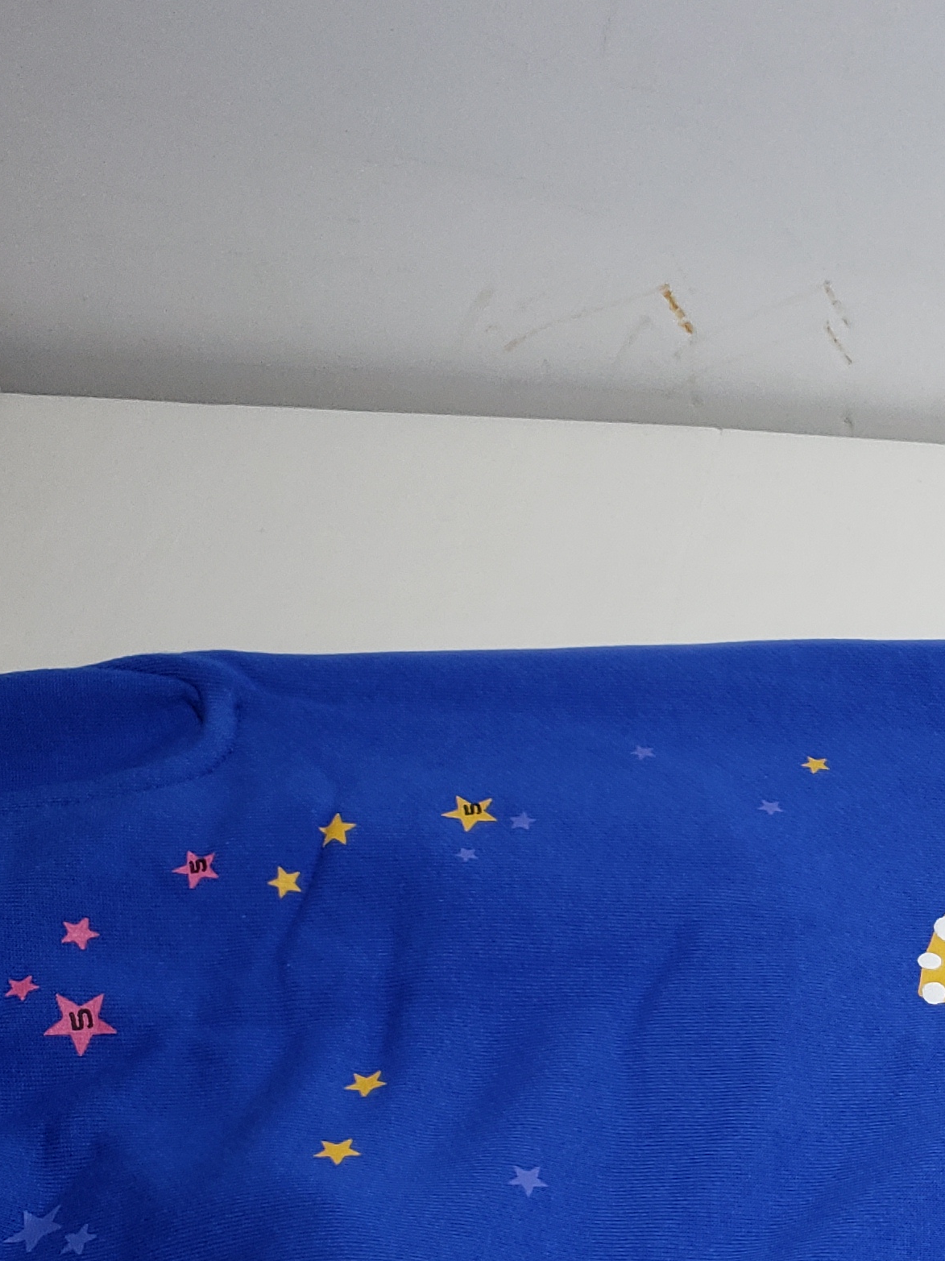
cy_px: 1089
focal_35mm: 67
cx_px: 1423
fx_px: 2440
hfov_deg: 19.2
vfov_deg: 28.1
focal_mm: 4.3
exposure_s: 1/449
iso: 50
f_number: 1.5
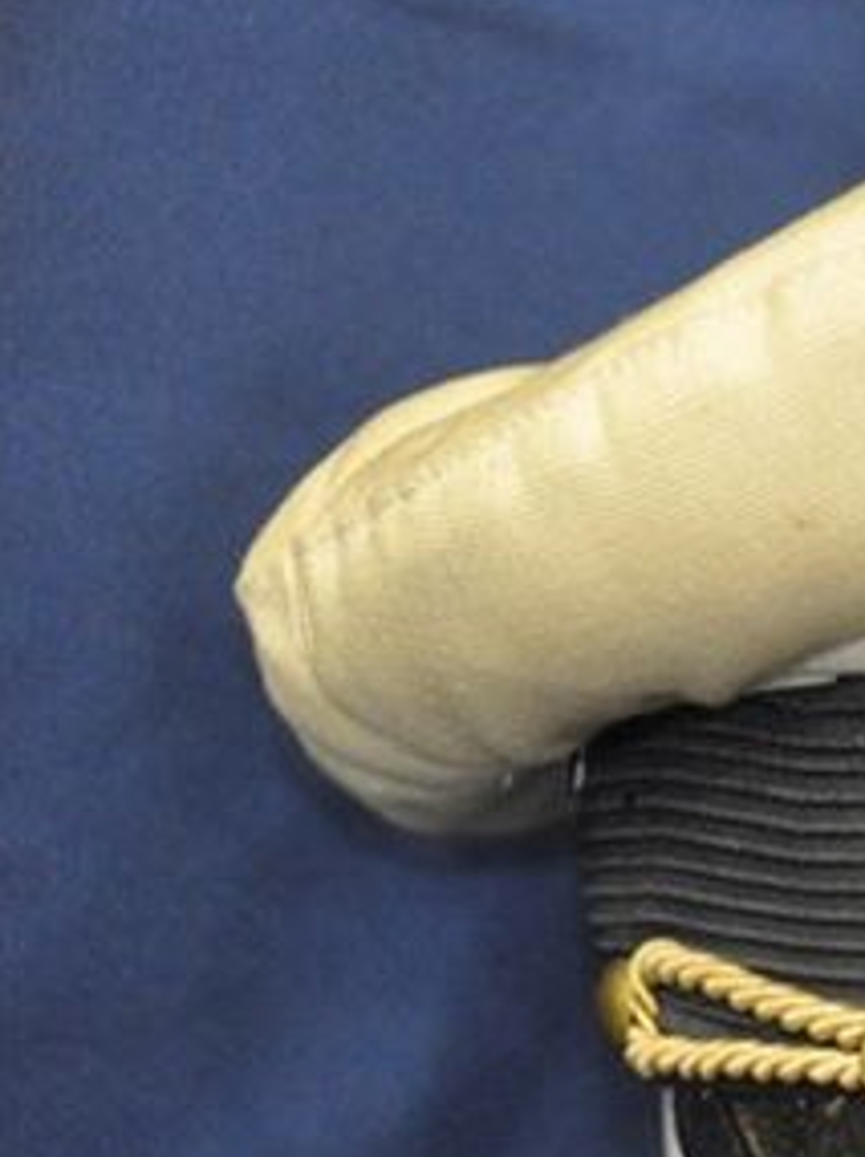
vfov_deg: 8.0
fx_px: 8281
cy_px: 717
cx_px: 1413
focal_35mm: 248
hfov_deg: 5.9
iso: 3200
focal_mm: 70
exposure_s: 1/60
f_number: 5.6
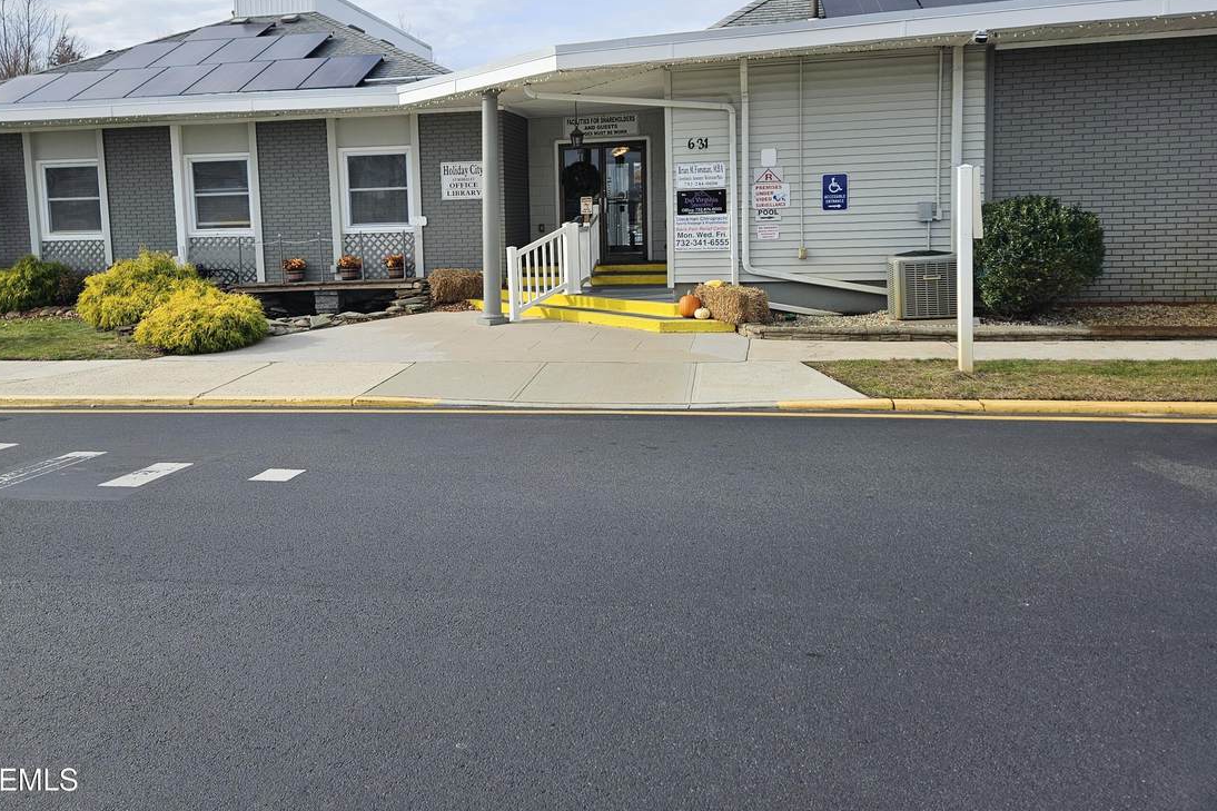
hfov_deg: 65.3
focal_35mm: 28
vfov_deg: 45.9
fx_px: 946
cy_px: 295
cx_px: 541
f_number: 1.8
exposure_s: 1/2000
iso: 25
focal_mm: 5.4
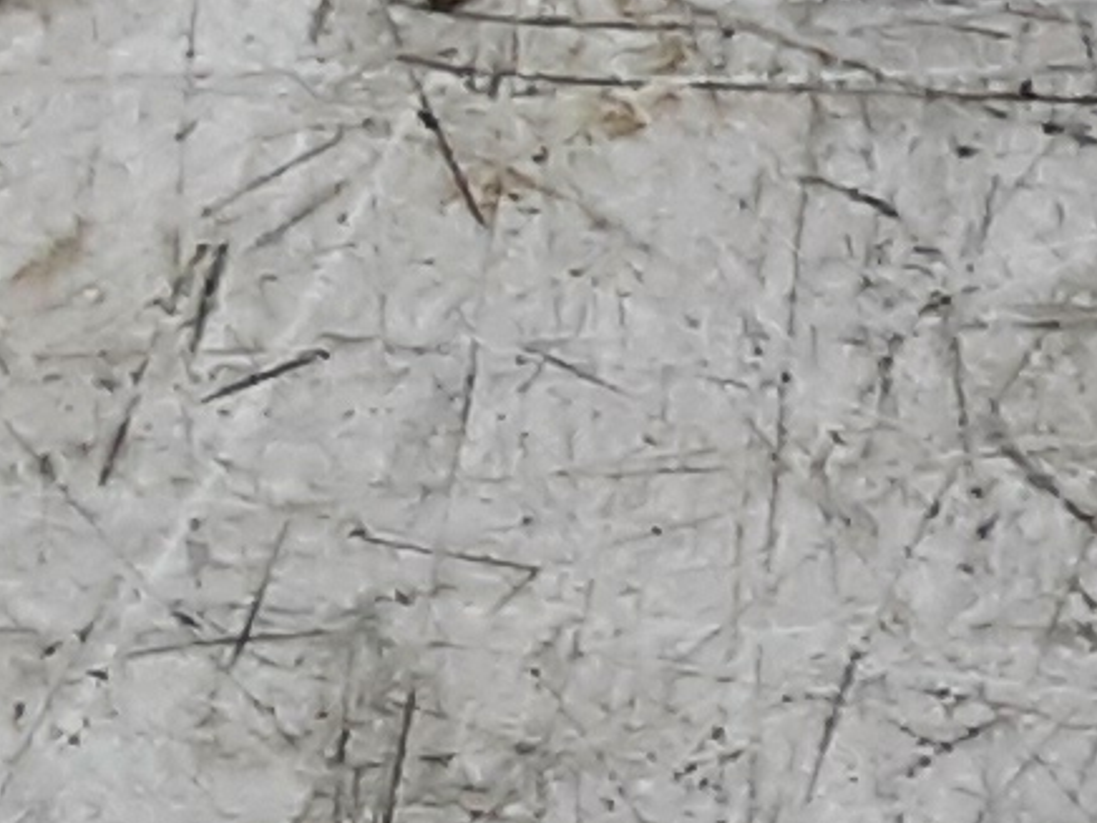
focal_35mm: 202
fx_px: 6401
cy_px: 1082
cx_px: 3253
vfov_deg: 7.3
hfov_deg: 8.3
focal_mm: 2.91
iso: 80
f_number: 1.9
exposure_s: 1/100
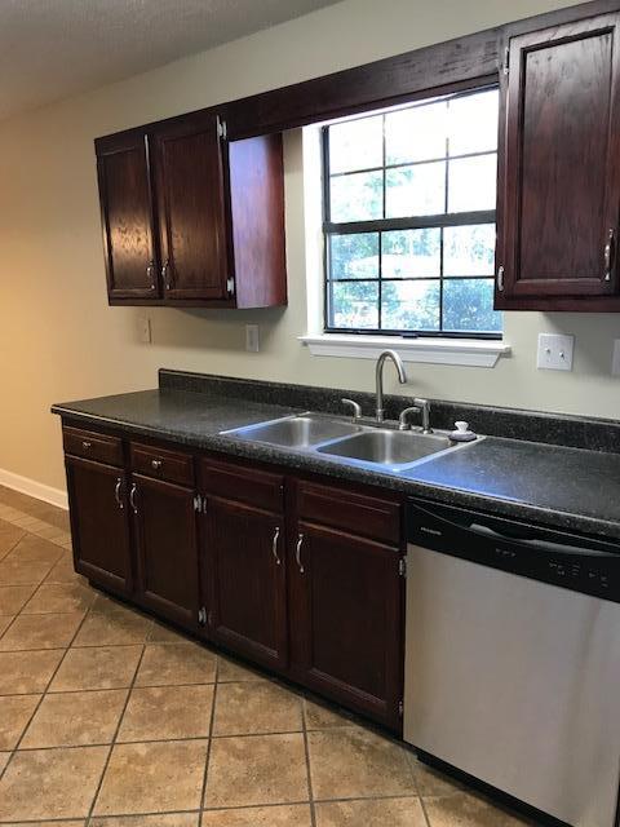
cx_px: 310
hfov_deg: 49.7
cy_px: 414
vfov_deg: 63.4
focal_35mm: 28
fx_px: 669
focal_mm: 3.99
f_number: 1.8
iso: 25
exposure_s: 1/30
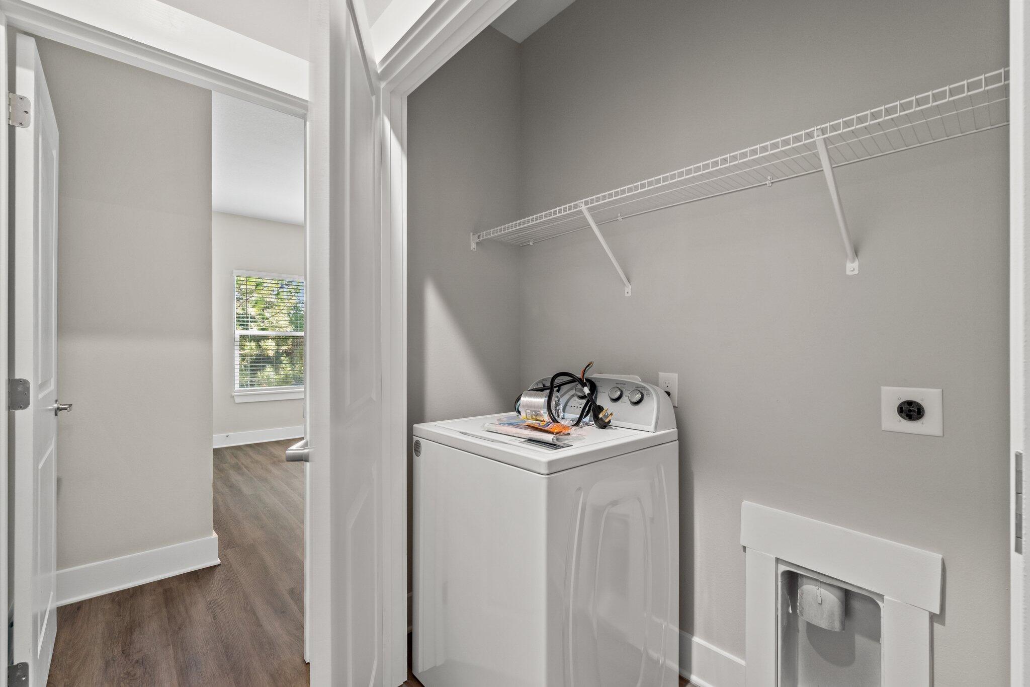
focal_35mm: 15
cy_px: 344
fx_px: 429
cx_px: 515
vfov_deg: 77.3
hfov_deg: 100.4
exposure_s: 5
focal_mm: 10
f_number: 9
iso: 400
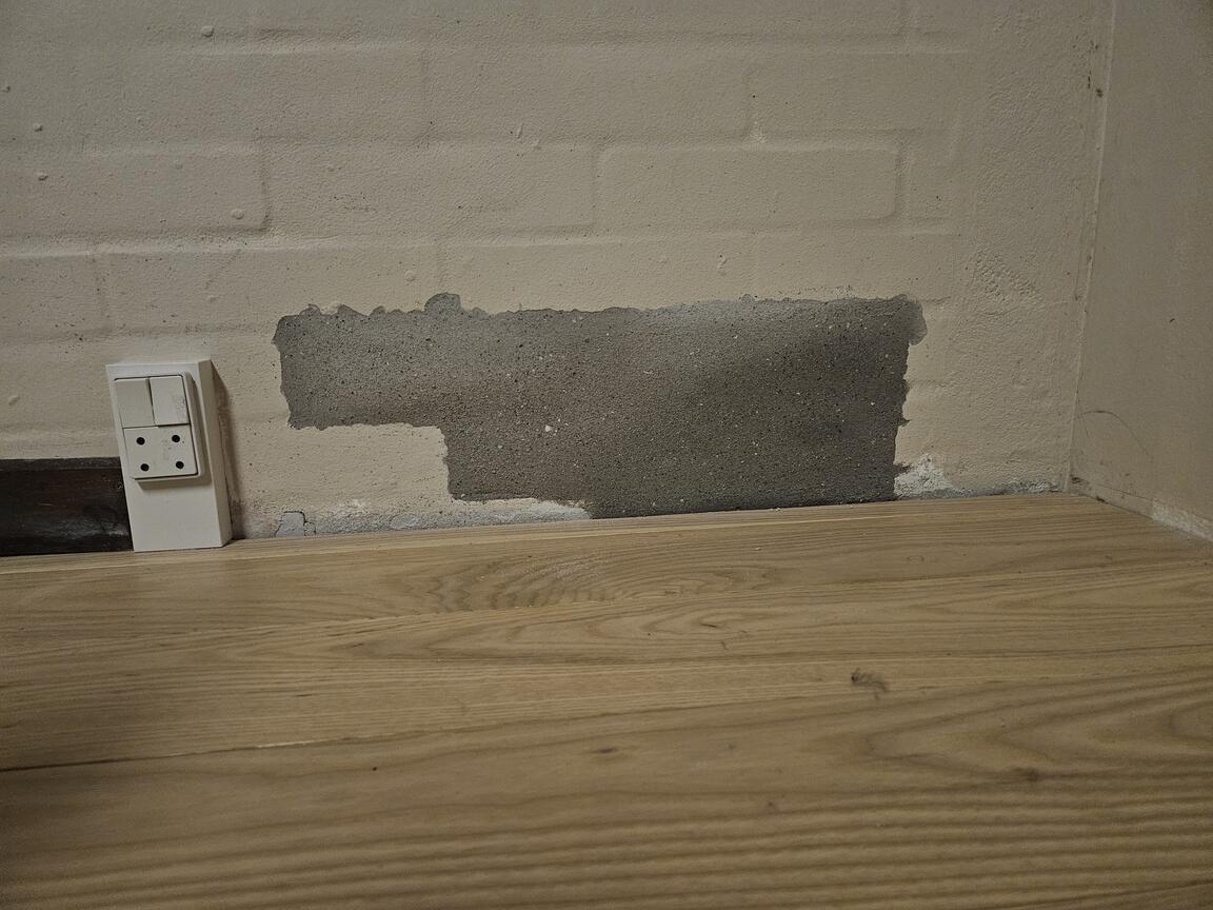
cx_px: 606
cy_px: 455
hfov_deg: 73.9
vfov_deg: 58.9
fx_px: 806
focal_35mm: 23
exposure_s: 1/25
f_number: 1.8
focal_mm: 5.4
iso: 800
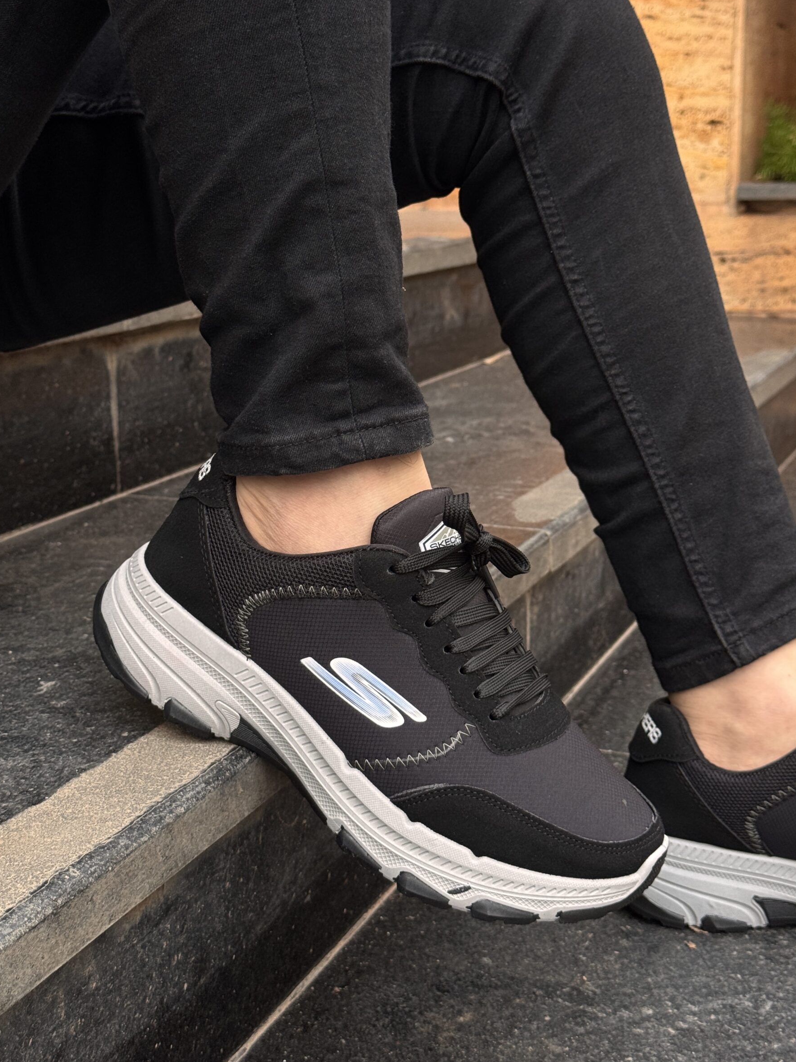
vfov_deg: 36.8
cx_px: 399
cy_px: 507
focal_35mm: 52
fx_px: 1594
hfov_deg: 28.0
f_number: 1.78
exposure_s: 1/100
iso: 100
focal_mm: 6.76
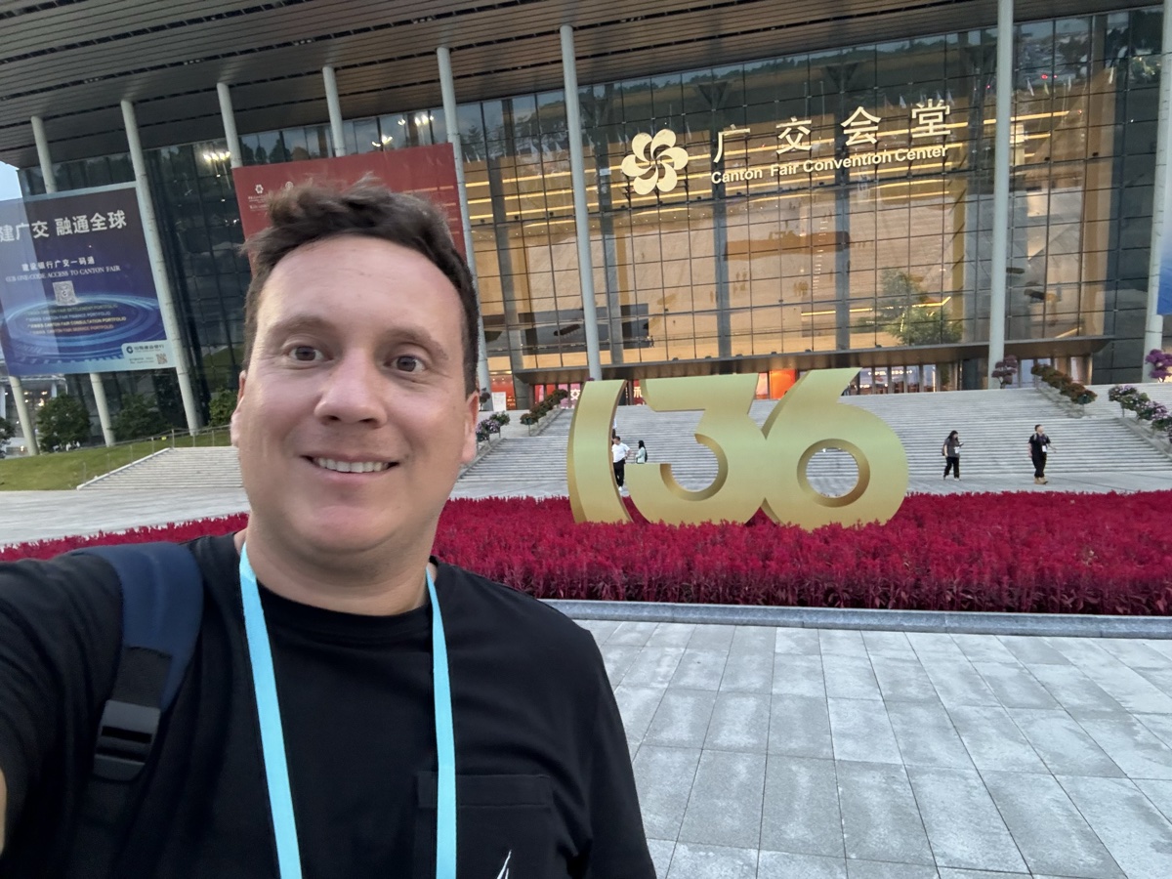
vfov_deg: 58.9
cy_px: 440
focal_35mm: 23
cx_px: 586
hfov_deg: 73.9
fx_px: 779
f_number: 1.9
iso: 250
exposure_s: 1/33
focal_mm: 2.69
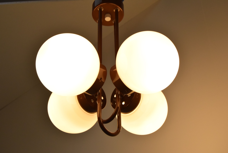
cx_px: 114
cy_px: 76
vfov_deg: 23.8
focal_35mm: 57
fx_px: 361
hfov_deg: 35.0
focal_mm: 38
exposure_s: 1/200
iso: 1600
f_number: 7.1
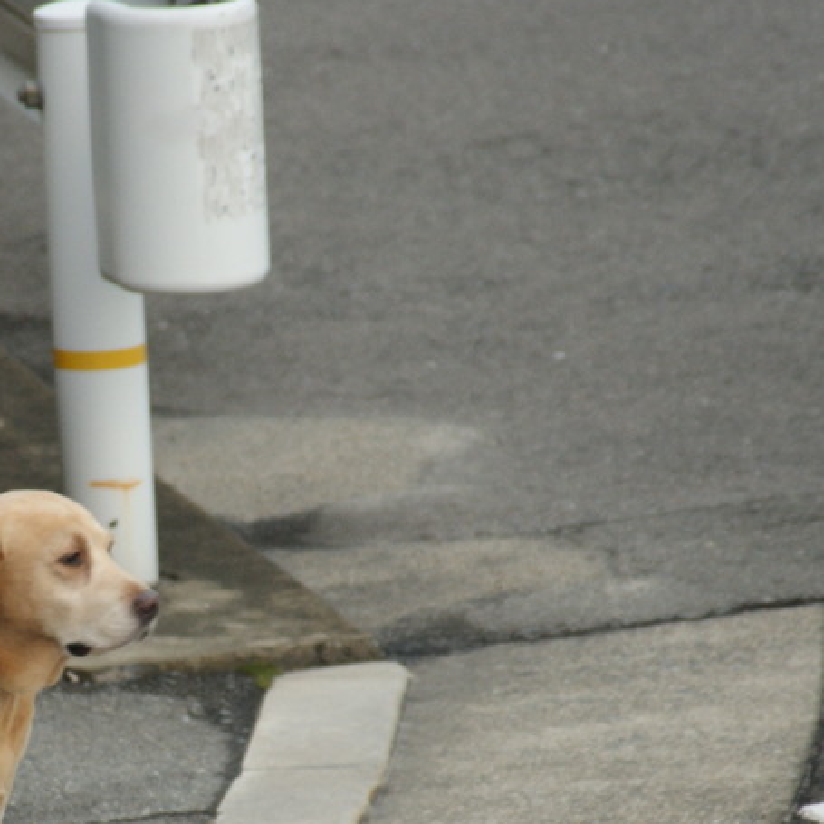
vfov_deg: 2.0
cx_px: 101
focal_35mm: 861
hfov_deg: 2.0
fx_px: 23188
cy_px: 598
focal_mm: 300
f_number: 5.6
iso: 400
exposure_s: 1/40
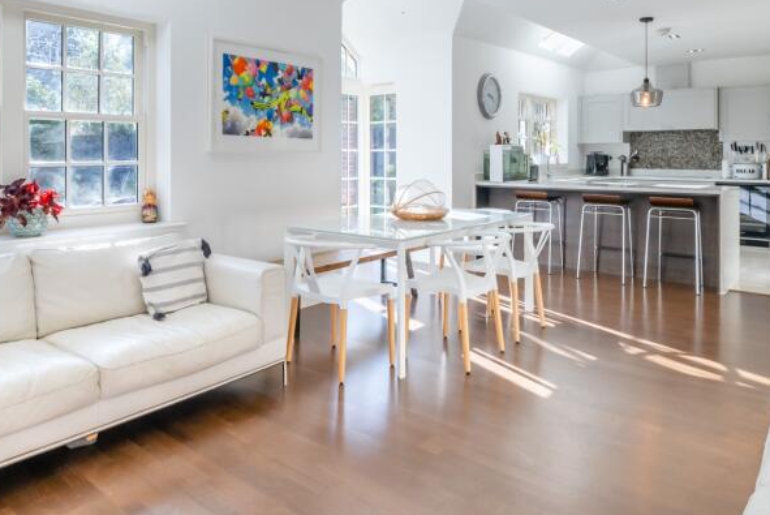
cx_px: 339
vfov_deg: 48.6
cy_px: 160
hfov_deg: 69.1
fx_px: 557
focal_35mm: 26
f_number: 10
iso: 100
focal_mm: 15
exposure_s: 1/25
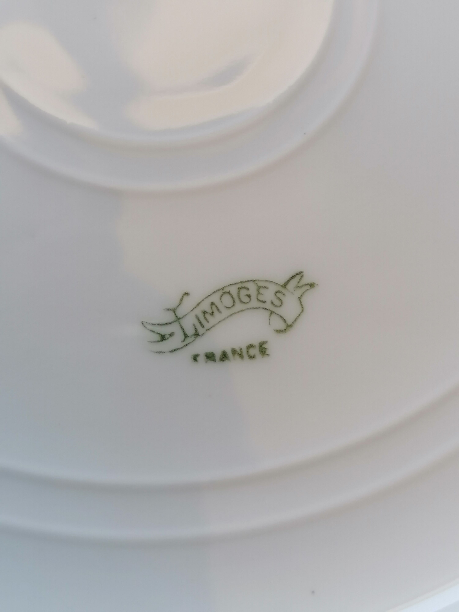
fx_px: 937
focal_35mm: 53
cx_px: 230
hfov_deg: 27.5
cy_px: 306
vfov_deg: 36.2
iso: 64
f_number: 1.8
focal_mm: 4.75
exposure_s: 1/50
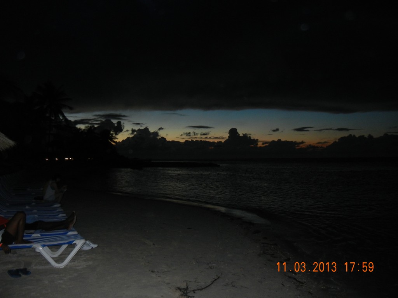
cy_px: 149
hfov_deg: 60.0
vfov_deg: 46.8
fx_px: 345
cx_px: 199
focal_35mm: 30
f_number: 3.5
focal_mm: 5.4
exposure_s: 1/30
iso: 400
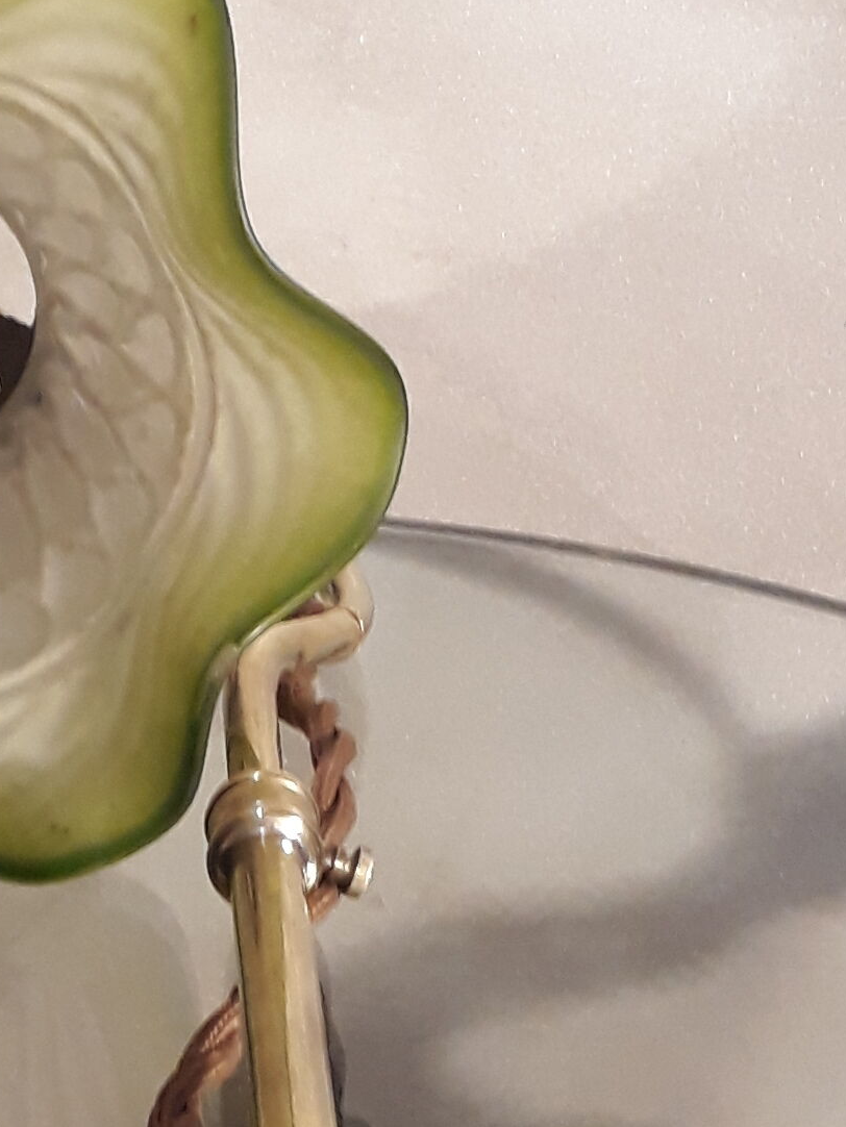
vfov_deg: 18.5
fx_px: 3355
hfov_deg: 14.2
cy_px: 1187
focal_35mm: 103
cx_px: 15
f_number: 1.9
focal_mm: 3.6
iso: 200
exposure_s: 1/17
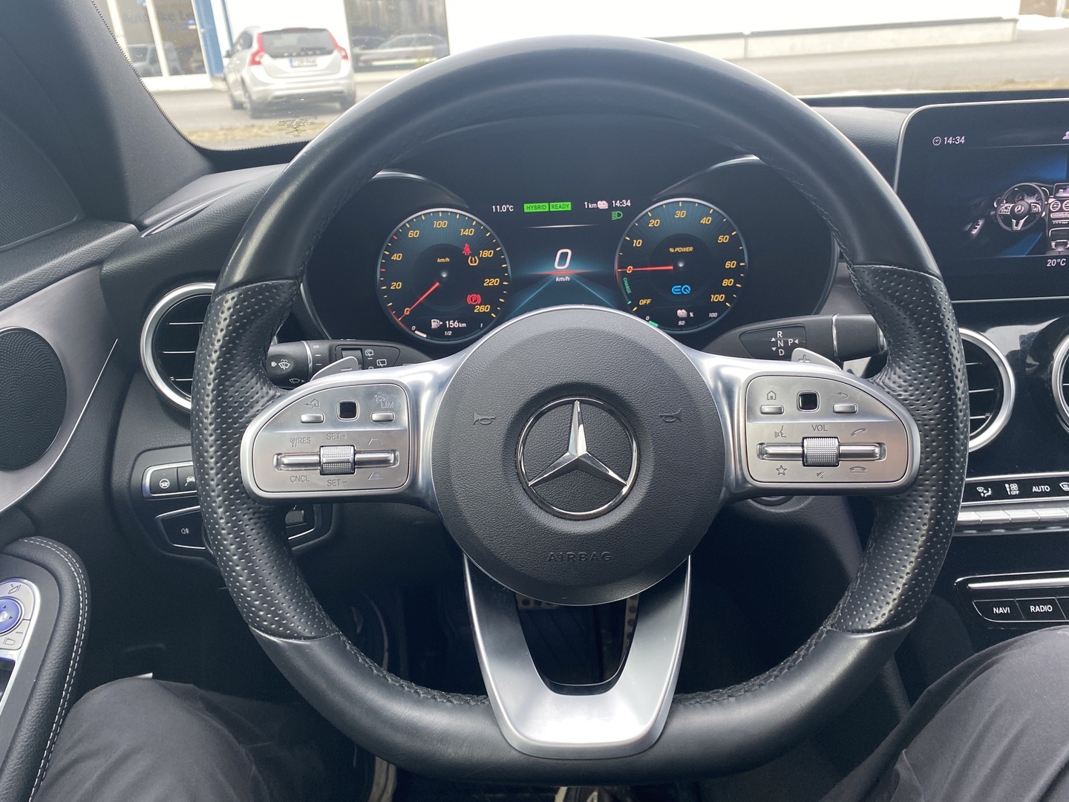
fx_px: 803
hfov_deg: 67.3
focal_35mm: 26
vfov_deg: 53.1
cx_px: 534
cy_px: 401
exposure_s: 1/121
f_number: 1.8
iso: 125
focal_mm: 4.25
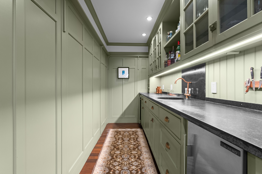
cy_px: 87
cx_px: 131
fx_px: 124
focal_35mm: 17
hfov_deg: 92.9
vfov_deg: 70.1
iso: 2000
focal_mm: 17.1
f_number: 11
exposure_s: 1/1.67
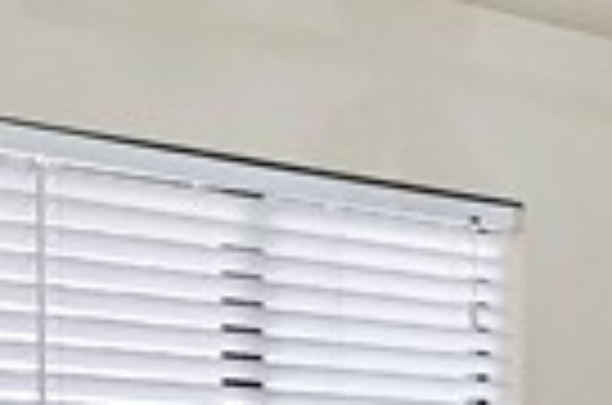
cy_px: 612
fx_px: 1730
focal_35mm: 102
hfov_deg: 20.1
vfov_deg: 12.7
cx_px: 274
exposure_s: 1/60
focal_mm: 2.2
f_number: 2.2
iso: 400
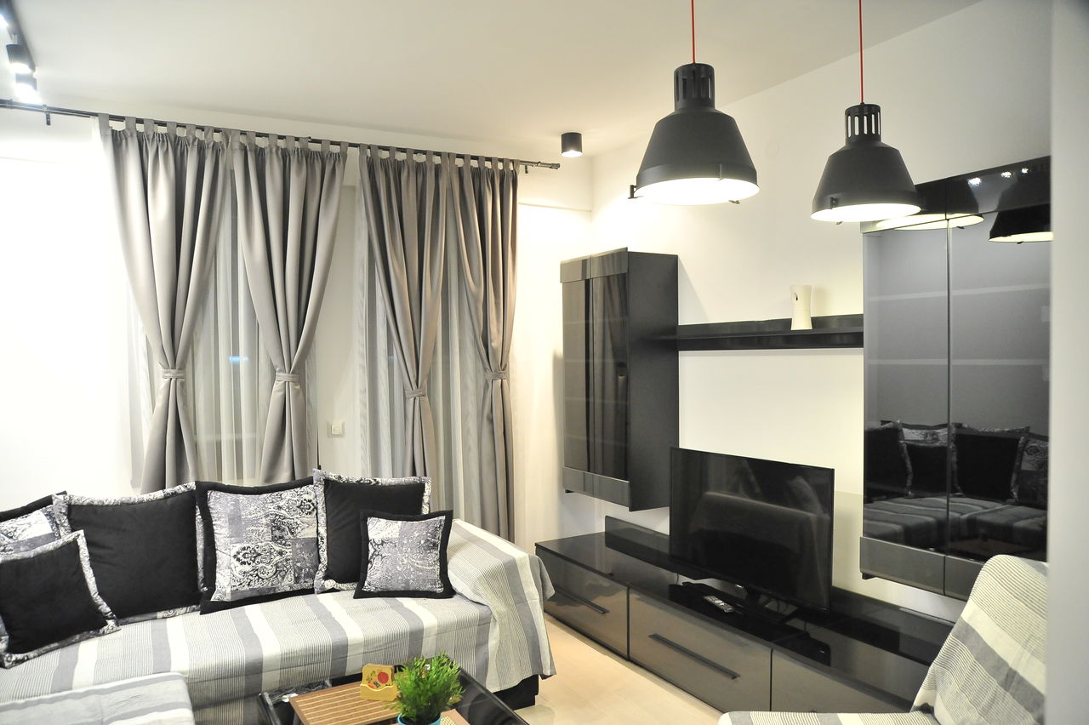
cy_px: 362
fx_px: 726
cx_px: 544
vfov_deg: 53.1
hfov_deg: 73.8
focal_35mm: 24
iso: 3200
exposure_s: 1/60
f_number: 4
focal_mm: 24
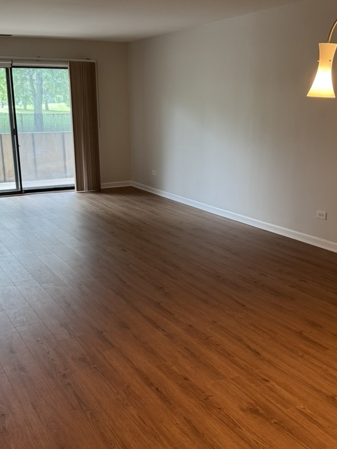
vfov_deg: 46.8
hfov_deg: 35.9
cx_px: 157
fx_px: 519
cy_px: 236
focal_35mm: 40
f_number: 1.78
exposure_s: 1/60
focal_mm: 6.76
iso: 200
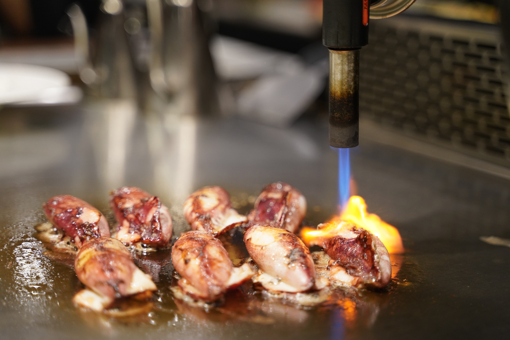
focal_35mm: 75
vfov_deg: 18.2
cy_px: 170
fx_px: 1062
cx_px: 255
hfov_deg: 27.0
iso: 1600
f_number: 2.8
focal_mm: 75
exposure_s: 1/160
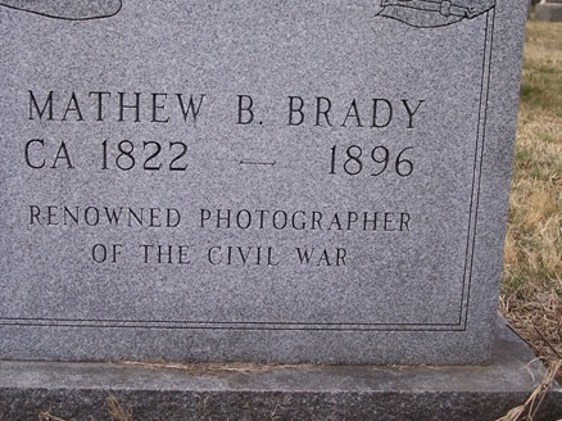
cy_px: 159
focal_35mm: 57
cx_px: 232
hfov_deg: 33.7
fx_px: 925
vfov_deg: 25.6
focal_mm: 8
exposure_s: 1/500
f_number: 3.4
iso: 100
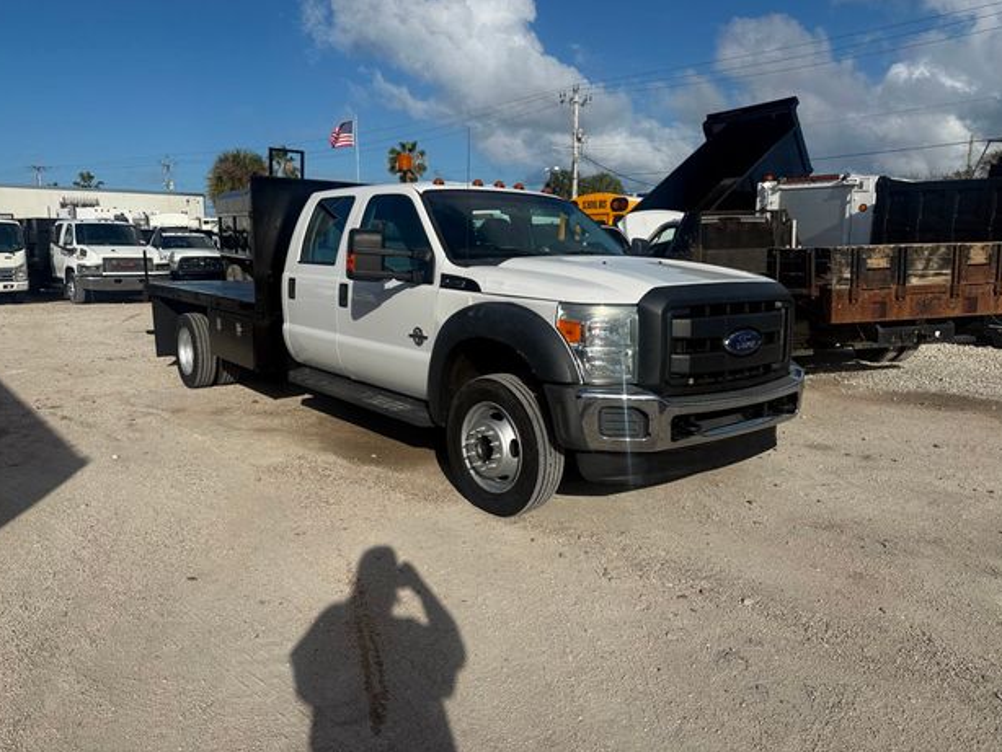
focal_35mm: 25
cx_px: 501
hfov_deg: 69.4
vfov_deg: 54.9
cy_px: 362
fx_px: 724
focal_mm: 6.76
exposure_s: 1/10309
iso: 80
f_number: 1.78
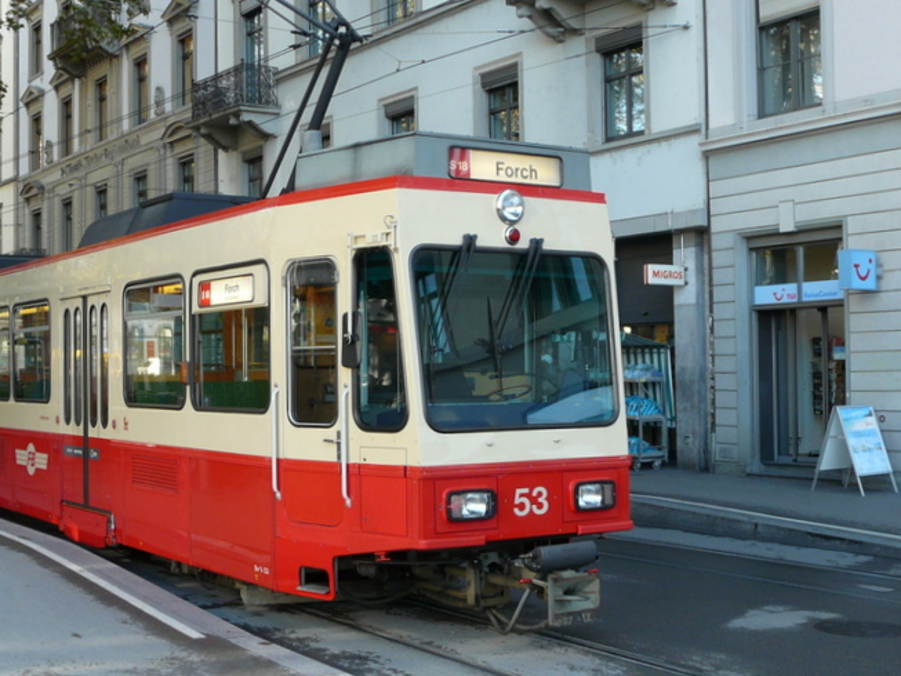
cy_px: 352
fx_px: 1276
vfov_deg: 29.7
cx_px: 335
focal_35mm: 49
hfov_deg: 38.6
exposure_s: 1/100
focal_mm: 5.2
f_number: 2.8
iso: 100
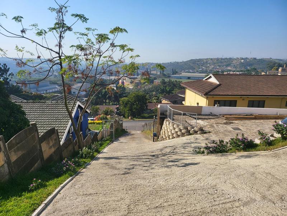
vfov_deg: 56.8
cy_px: 108
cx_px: 144
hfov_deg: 71.6
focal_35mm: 24
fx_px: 199
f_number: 1.8
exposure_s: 1/2430
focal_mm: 5
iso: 40
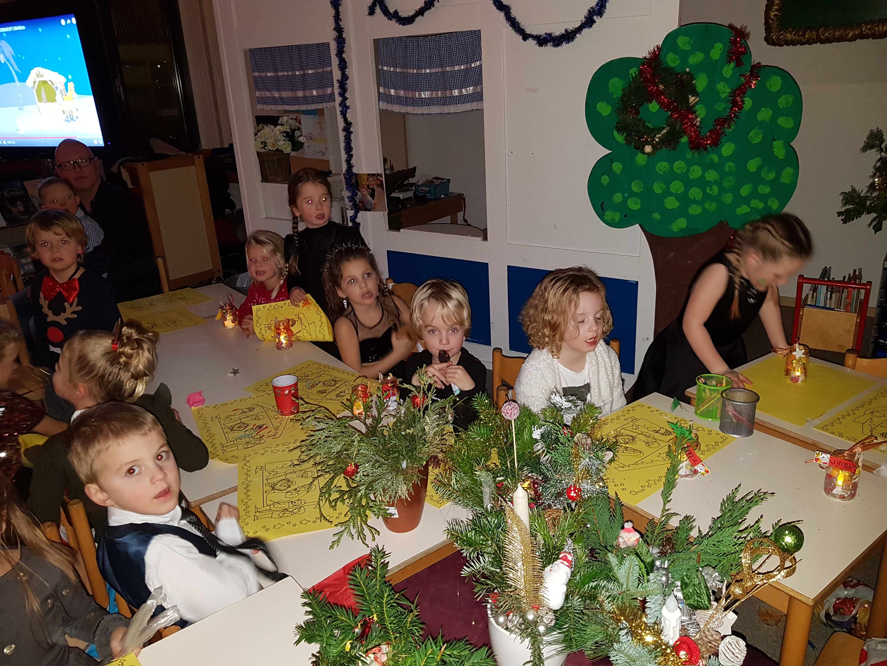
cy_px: 333
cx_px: 444
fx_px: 666
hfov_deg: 67.3
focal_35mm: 26
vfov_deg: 53.1
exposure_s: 1/13
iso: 200
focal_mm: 4.2
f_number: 1.7
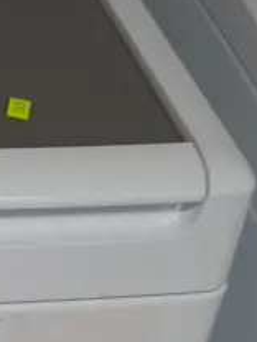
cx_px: -333
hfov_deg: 8.3
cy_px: 358
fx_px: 1653
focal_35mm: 167
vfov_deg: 11.7
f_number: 4
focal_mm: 17
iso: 200
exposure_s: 1/80
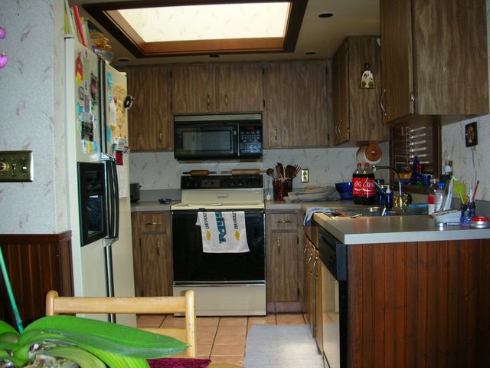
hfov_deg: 52.6
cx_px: 245
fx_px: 495
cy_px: 184
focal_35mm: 35
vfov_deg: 40.7
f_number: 3
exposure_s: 1/60.1
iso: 84
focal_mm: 5.8
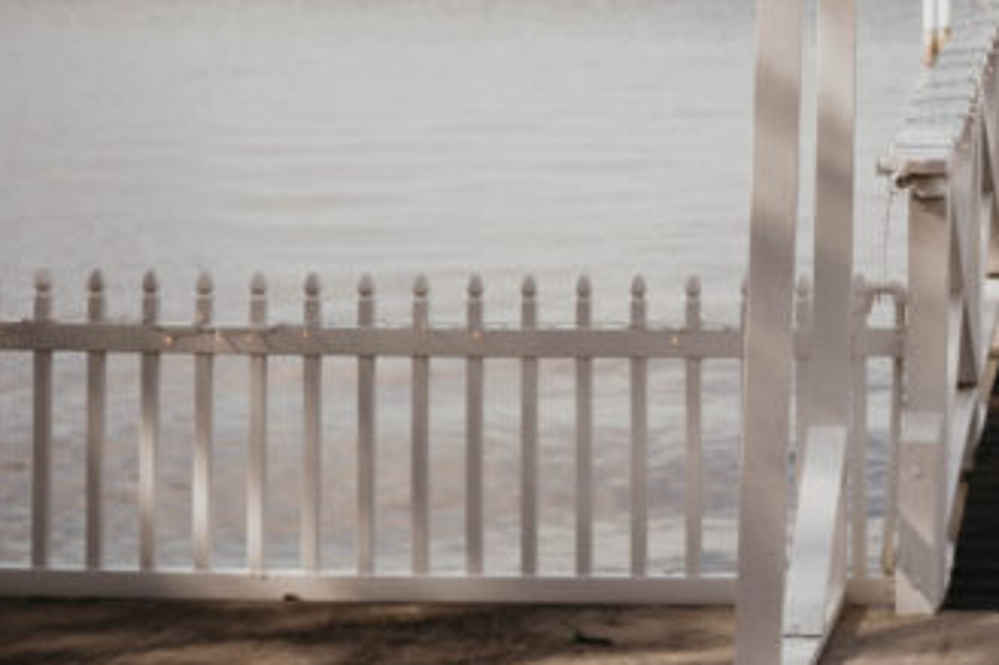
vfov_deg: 12.2
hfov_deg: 17.8
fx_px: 3023
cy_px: -181
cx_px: 1212
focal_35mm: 109
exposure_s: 1/640
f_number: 1.8
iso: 50
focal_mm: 35
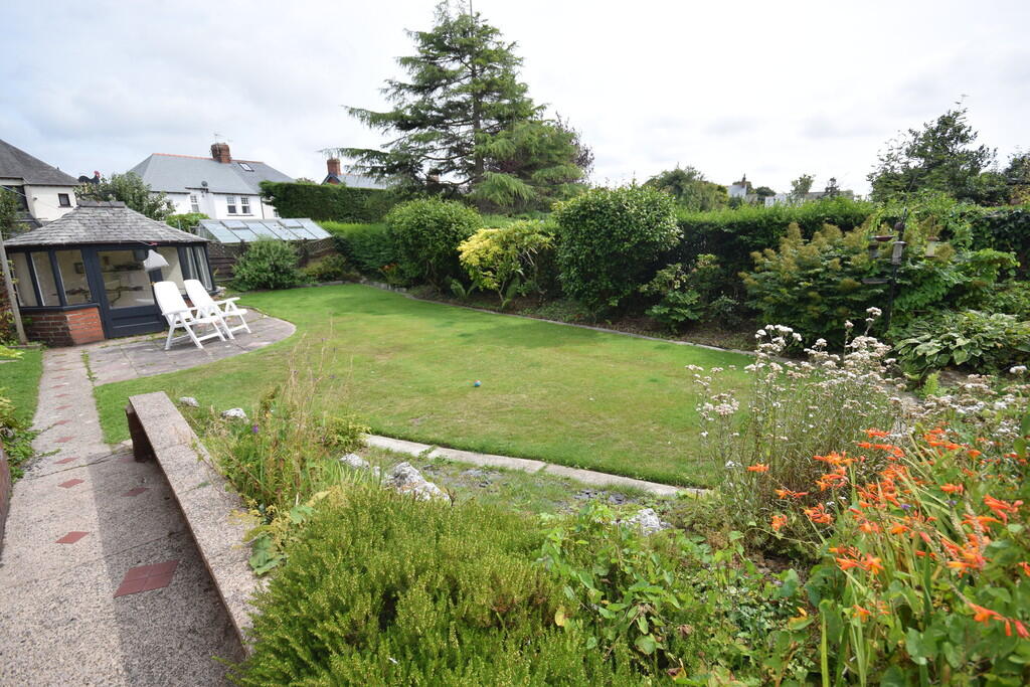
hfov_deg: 92.4
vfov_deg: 69.7
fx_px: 494
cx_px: 515
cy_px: 344
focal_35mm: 17
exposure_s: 1/320
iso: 200
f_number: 9
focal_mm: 11.5
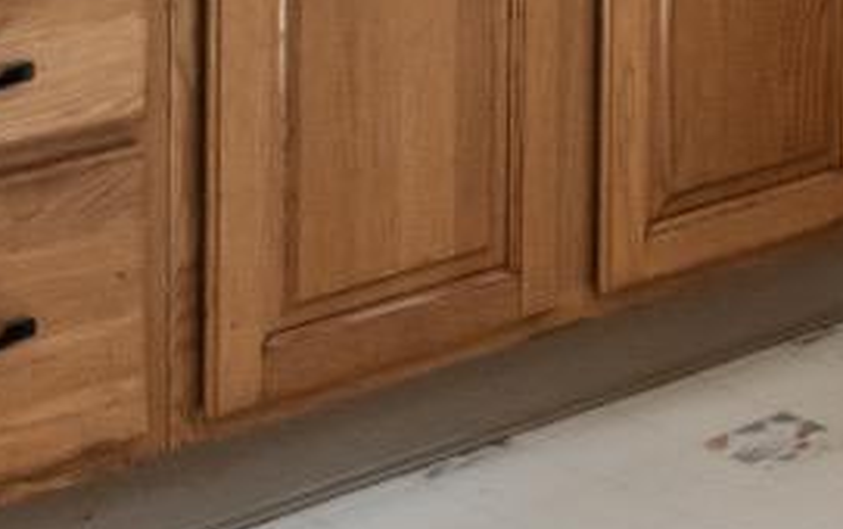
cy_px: -745
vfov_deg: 9.5
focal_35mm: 123
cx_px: 1275
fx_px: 2829
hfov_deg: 15.6
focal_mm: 16
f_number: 5.6
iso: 400
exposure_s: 1/50
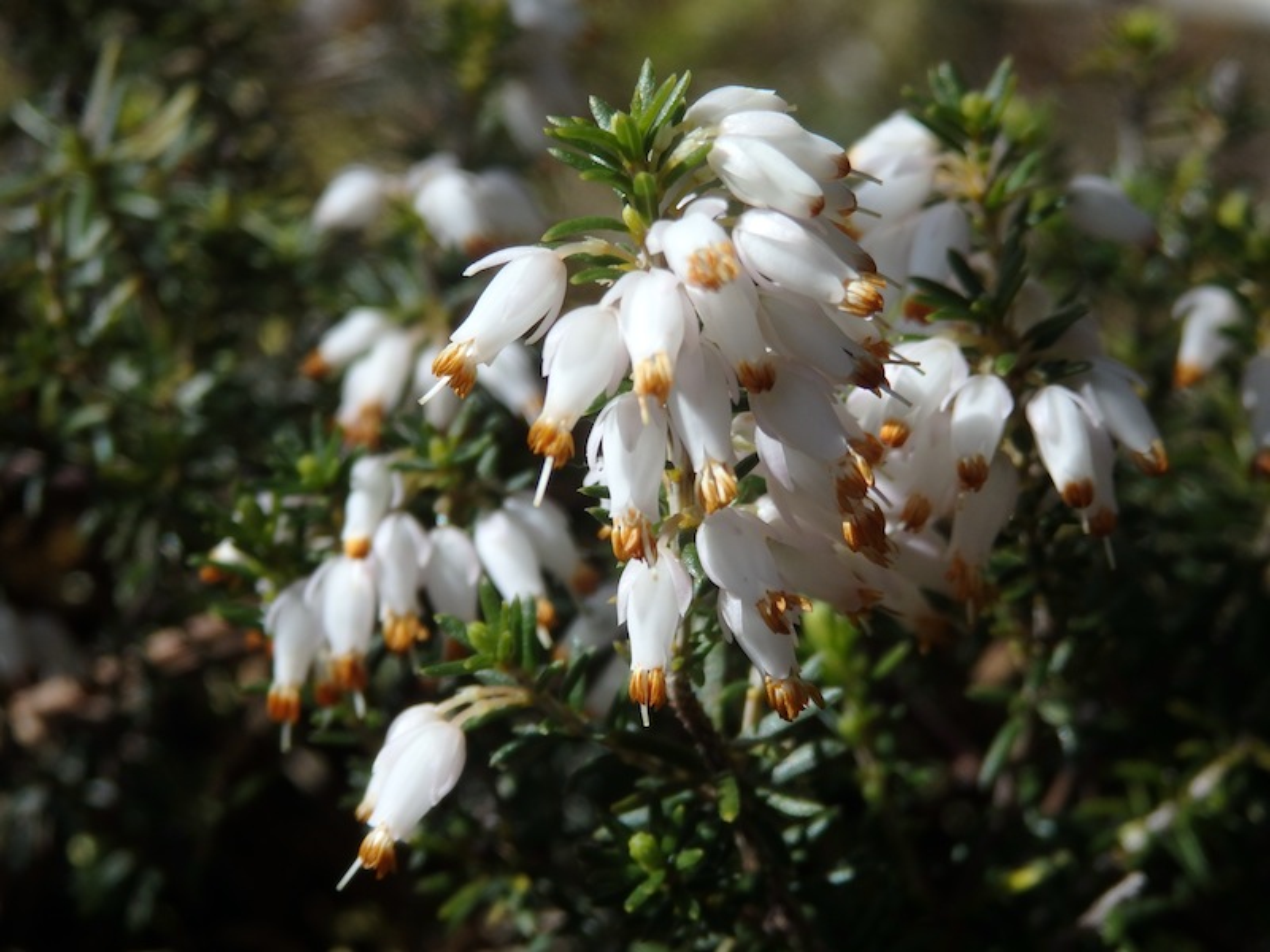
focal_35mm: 66
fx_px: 2421
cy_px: 476
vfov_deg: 22.3
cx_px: 635
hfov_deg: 29.4
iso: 125
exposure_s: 1/1000
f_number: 4.4
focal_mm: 11.9
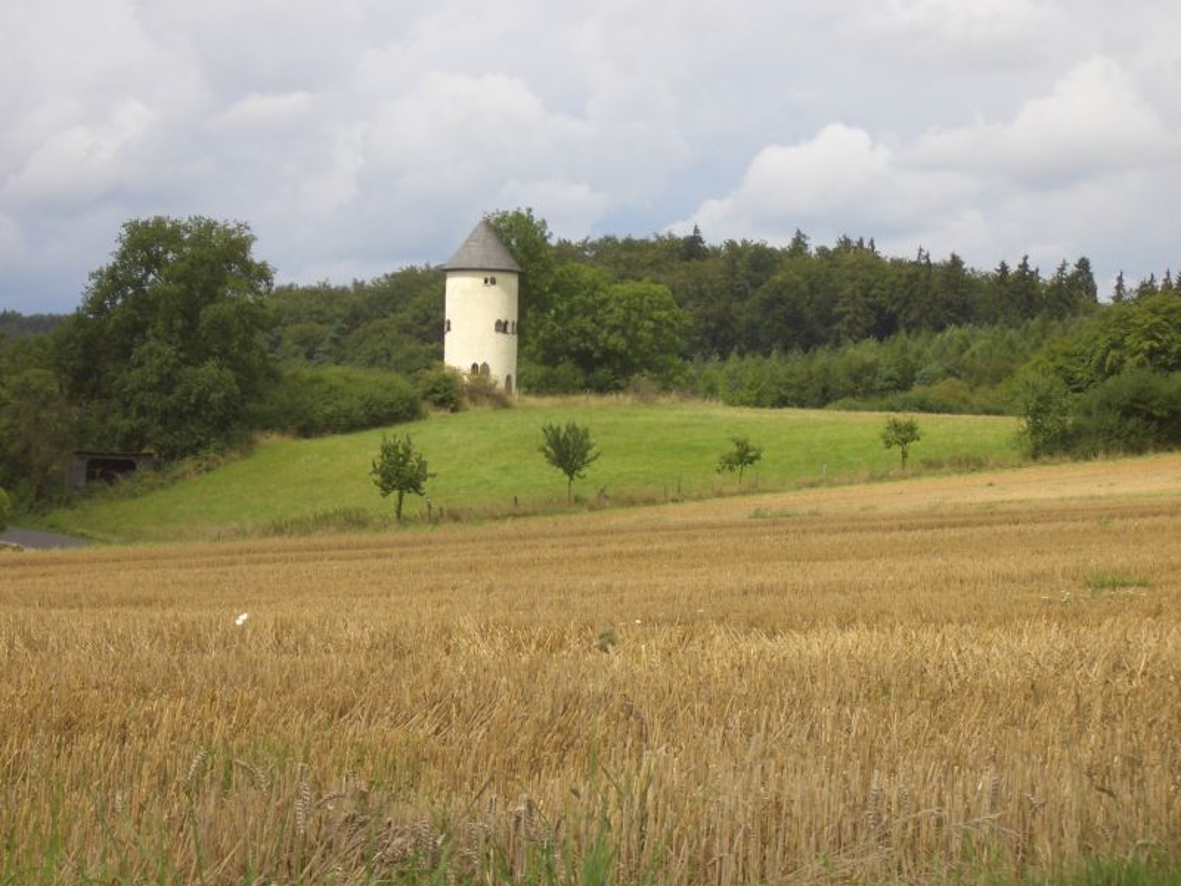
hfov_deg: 18.7
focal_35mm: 105
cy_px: 443
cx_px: 590
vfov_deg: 14.1
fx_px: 3582
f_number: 4.8
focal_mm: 17.4
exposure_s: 1/320
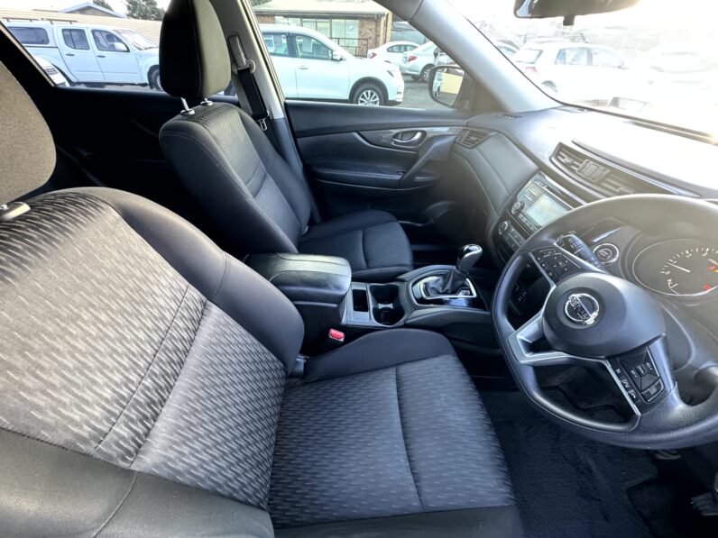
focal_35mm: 14
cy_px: 269
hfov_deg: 102.1
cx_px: 359
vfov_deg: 85.7
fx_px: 290
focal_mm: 2.22
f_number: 2.2
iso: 500
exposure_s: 1/60
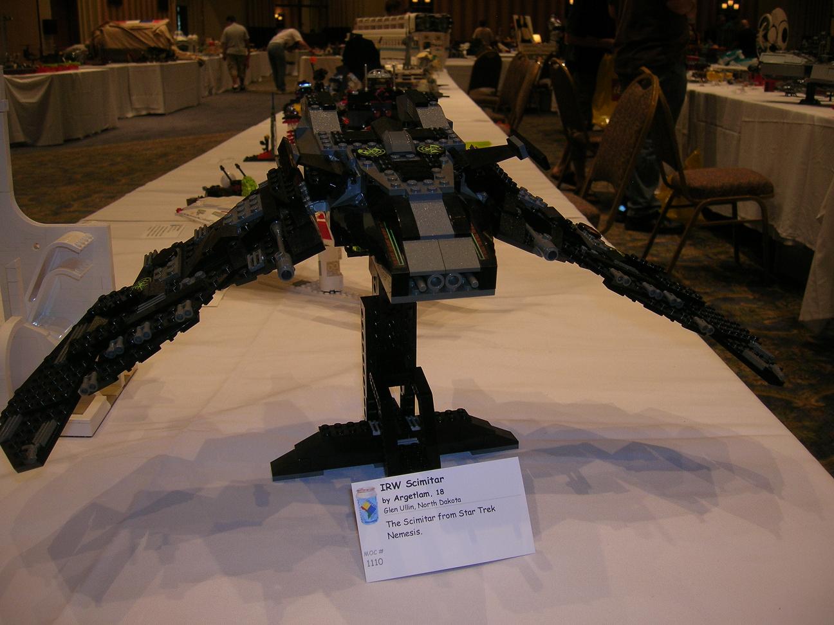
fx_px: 819
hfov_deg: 54.0
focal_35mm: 34
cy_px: 312
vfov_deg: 41.8
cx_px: 417
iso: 50
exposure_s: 1/30
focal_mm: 5.7
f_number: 2.9
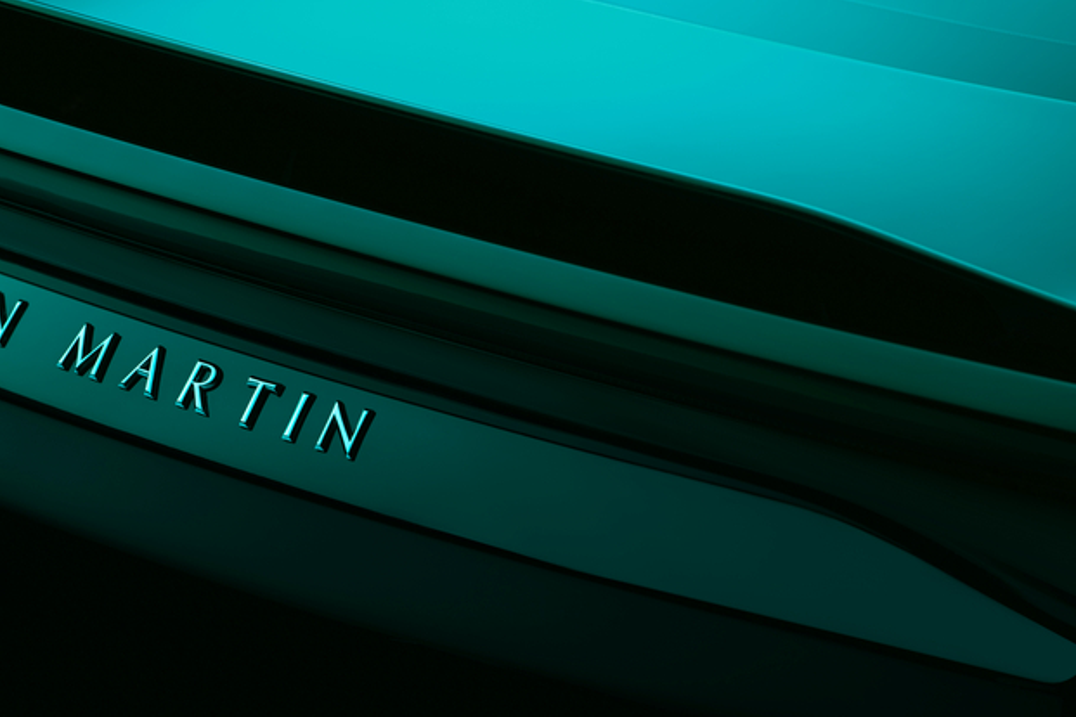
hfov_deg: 11.8
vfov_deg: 7.9
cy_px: 323
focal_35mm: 174
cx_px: 407
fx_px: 5200
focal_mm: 135
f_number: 7.1
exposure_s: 1/4
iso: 100
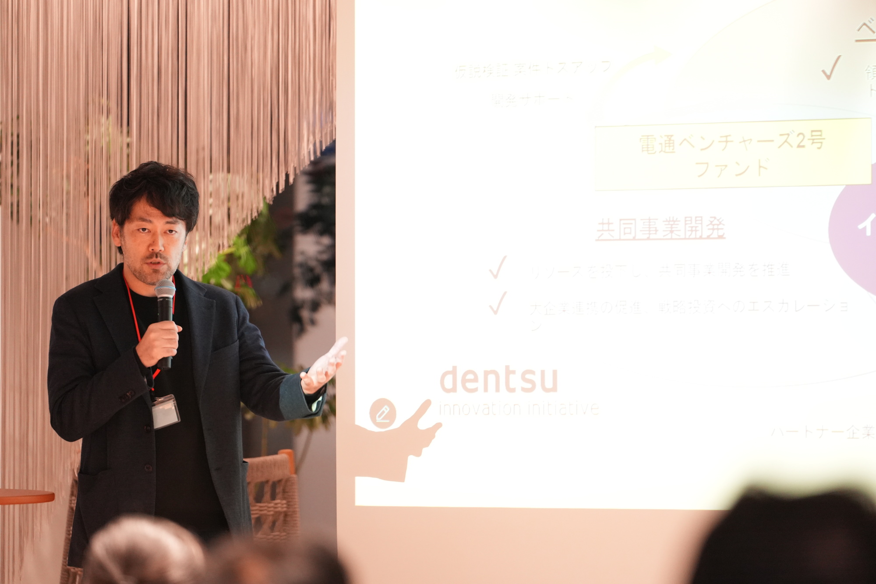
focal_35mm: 180
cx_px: 438
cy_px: 292
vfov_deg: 7.6
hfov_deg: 11.4
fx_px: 4379
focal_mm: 180
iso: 4000
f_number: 2.8
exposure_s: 1/160
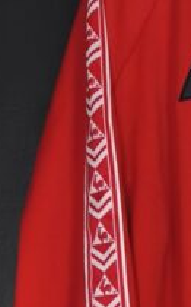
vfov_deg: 21.1
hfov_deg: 13.1
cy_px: 348
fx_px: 776
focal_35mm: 93
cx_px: 311
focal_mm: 6.57
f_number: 1.6
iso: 320
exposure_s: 1/125
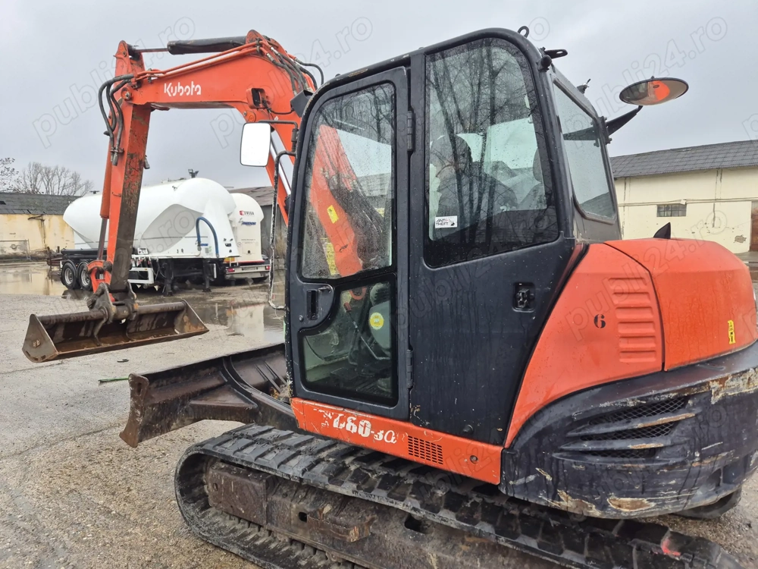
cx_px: 379
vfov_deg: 58.9
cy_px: 284
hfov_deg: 73.9
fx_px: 504
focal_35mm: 23
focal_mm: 5.4
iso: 25
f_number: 1.8
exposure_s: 1/272
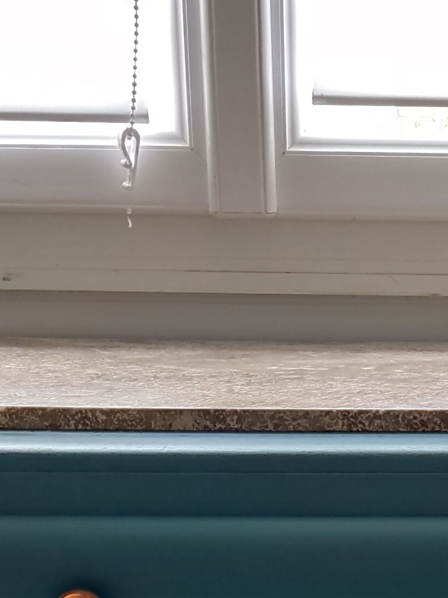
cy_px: 924
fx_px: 1571
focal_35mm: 91
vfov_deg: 18.7
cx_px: 447
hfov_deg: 15.9
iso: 340
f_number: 1.79
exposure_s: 1/33
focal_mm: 4.71
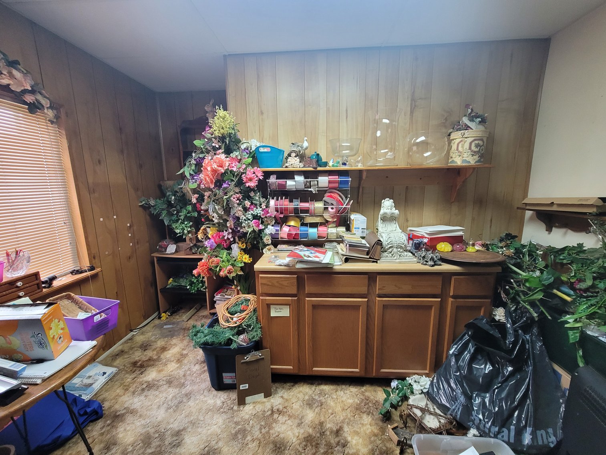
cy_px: 228
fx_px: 228
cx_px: 303
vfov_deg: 89.9
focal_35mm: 13
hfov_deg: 106.2
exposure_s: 1/60
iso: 250
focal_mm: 2.2
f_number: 2.2
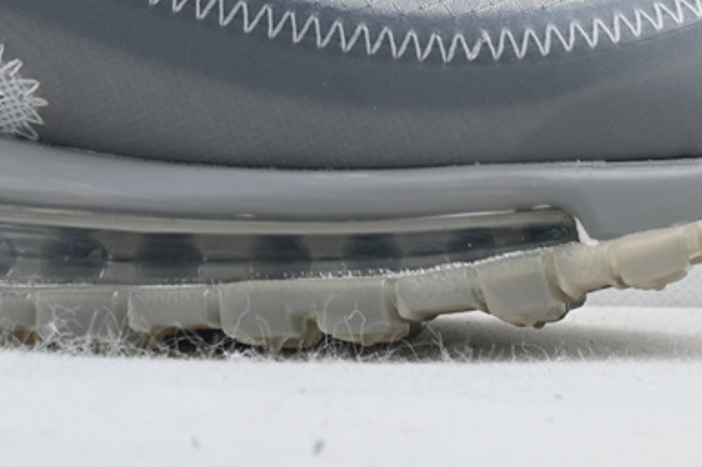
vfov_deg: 8.1
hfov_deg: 12.0
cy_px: -65
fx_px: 3274
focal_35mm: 168
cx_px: -122
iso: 100
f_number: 10
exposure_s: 1/15
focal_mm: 36
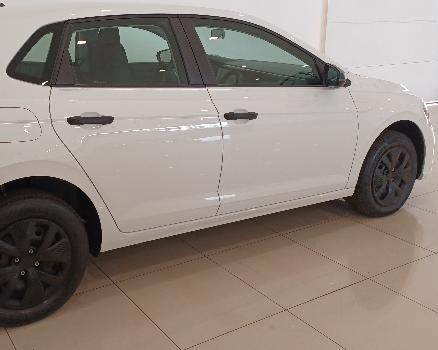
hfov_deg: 46.7
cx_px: 125
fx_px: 493
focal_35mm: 38
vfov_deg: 38.8
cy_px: 120
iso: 125
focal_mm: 4.6
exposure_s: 1/60
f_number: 1.8
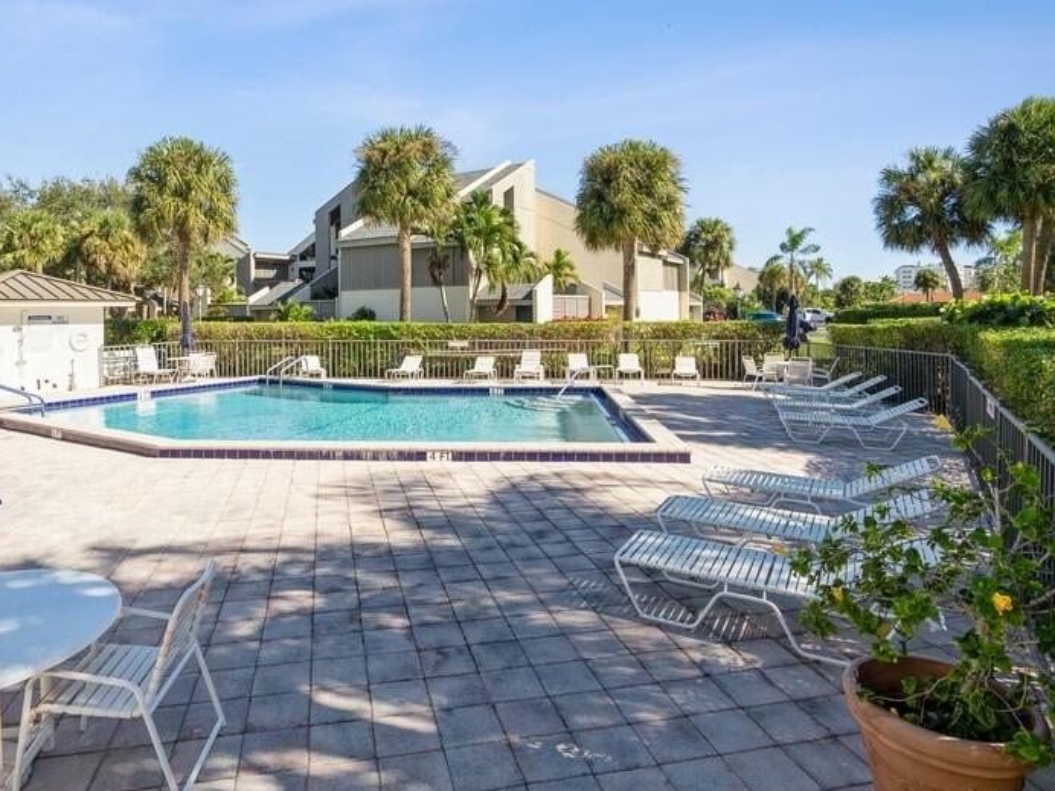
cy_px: 403
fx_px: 610
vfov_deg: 66.0
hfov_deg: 81.2
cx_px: 450
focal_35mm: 20
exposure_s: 1/400
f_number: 8
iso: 200
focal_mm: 12
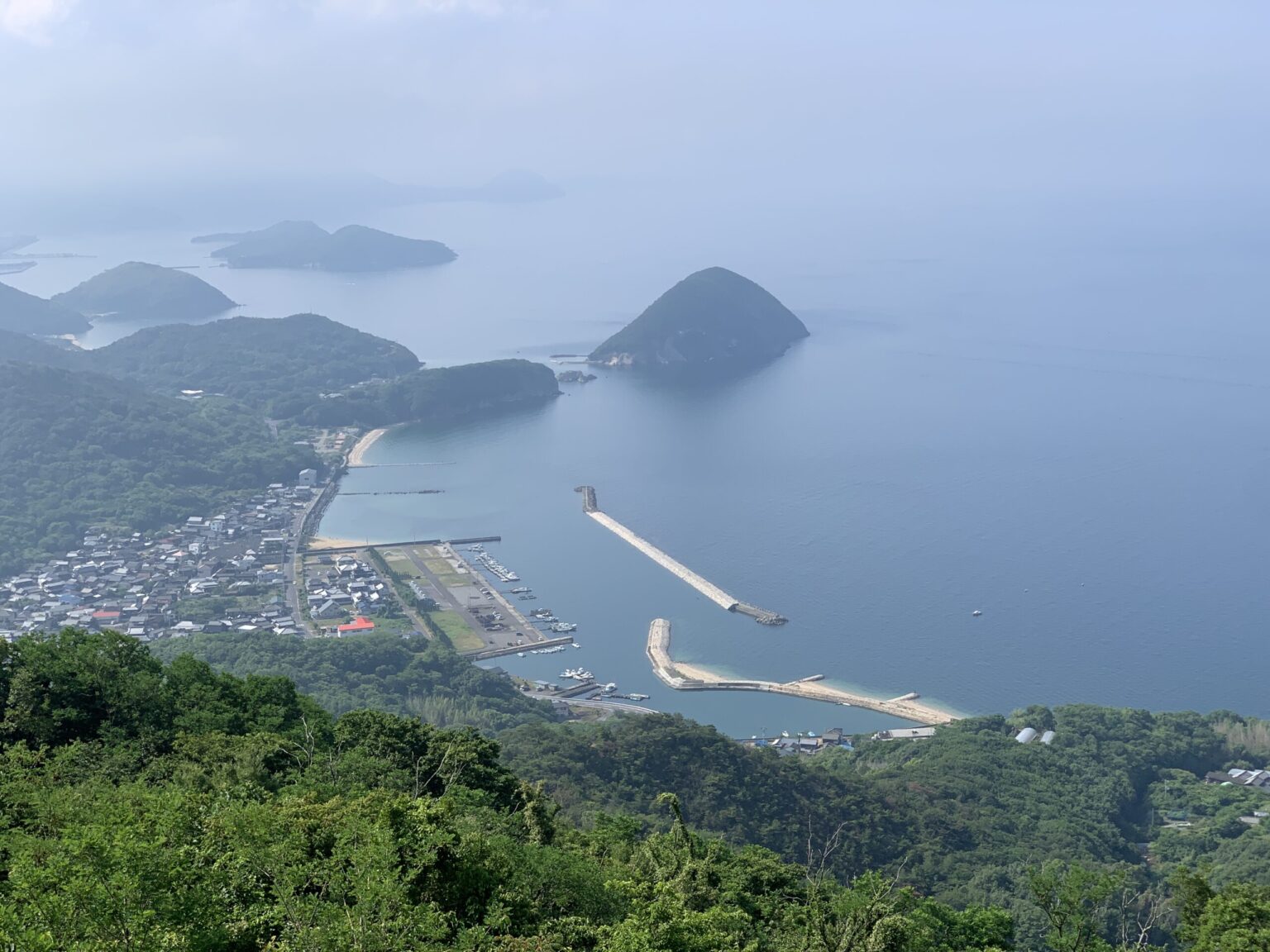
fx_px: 1908
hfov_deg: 36.8
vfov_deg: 28.0
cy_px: 476
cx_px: 635
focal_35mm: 52
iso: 16
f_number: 2.4
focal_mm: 6
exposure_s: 1/1295
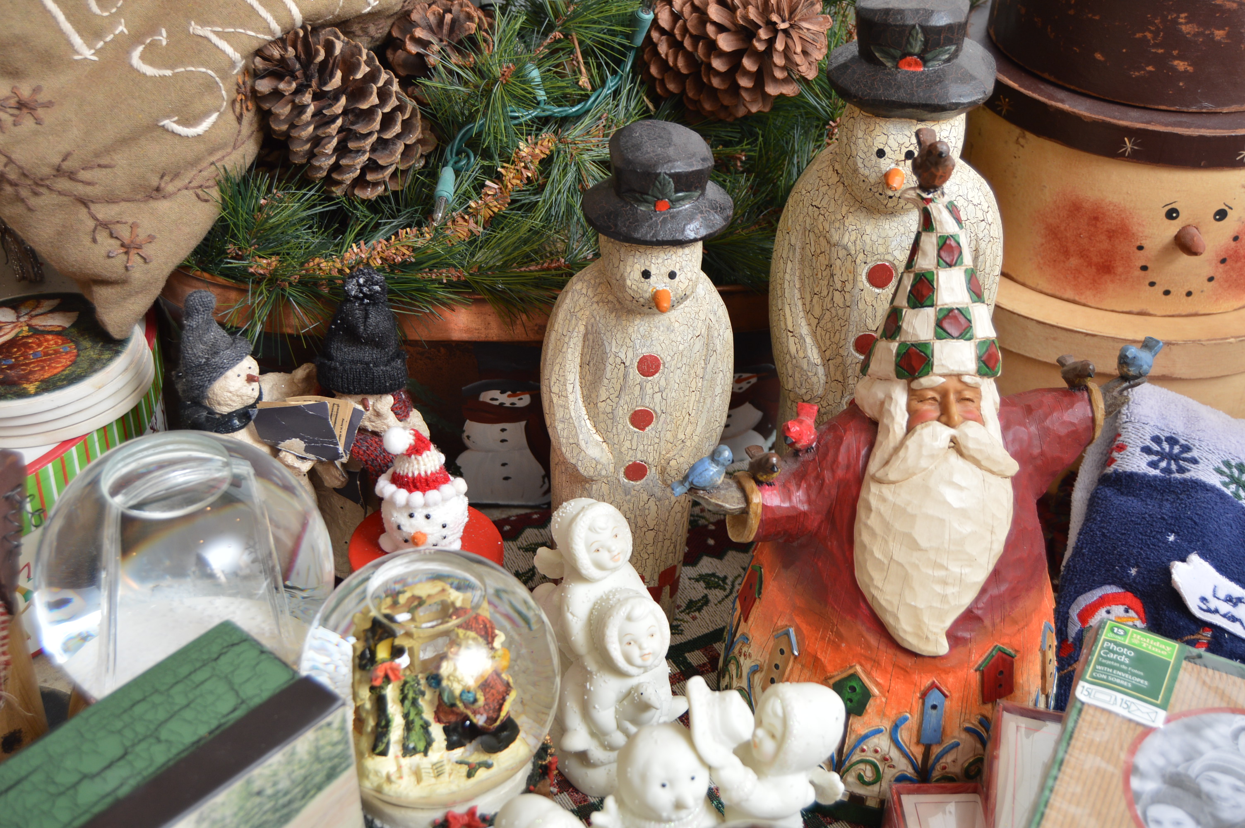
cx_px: 622
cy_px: 414
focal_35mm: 45
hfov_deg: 43.6
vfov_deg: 29.8
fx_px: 1555
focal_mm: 30
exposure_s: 1/160
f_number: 4.2
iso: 200
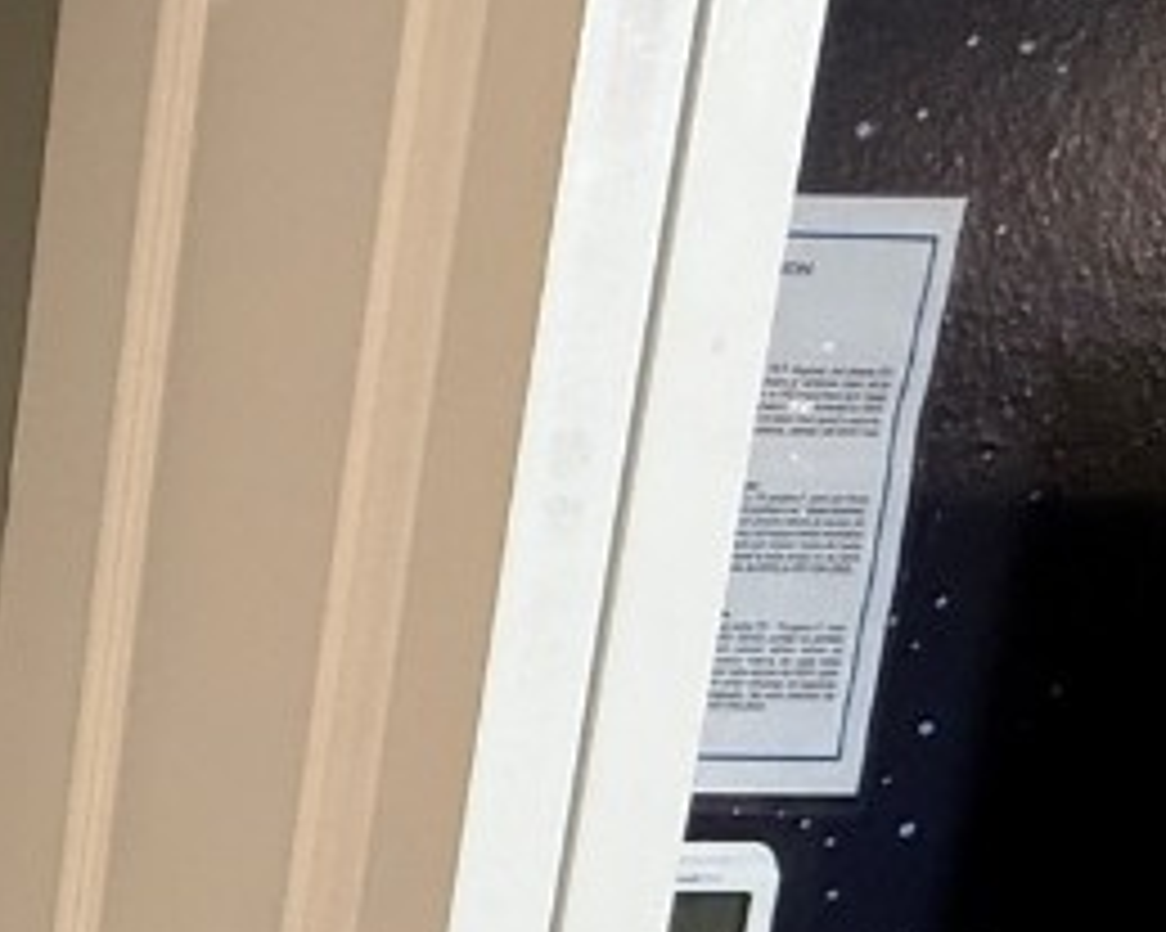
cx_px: -1089
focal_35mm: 54
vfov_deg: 22.2
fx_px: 1863
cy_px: 1463
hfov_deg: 20.1
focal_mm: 2.22
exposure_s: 1/60
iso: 200
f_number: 2.2
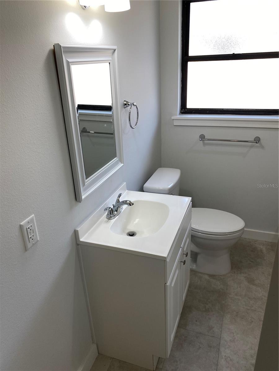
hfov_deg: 53.1
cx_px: 140
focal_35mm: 26
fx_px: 279
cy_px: 186
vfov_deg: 67.3
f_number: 1.8
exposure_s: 1/120
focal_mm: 4.25
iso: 40
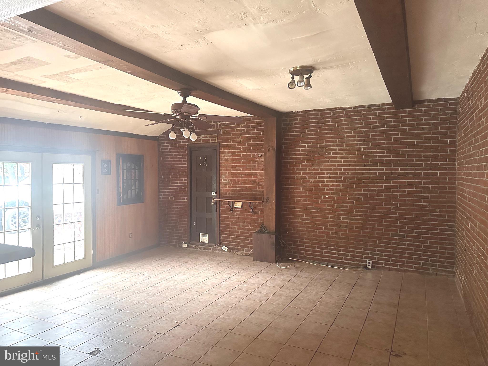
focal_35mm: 24
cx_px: 244
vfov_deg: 56.8
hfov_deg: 71.6
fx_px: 338
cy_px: 183
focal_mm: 6.86
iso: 800
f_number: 1.78
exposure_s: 1/60
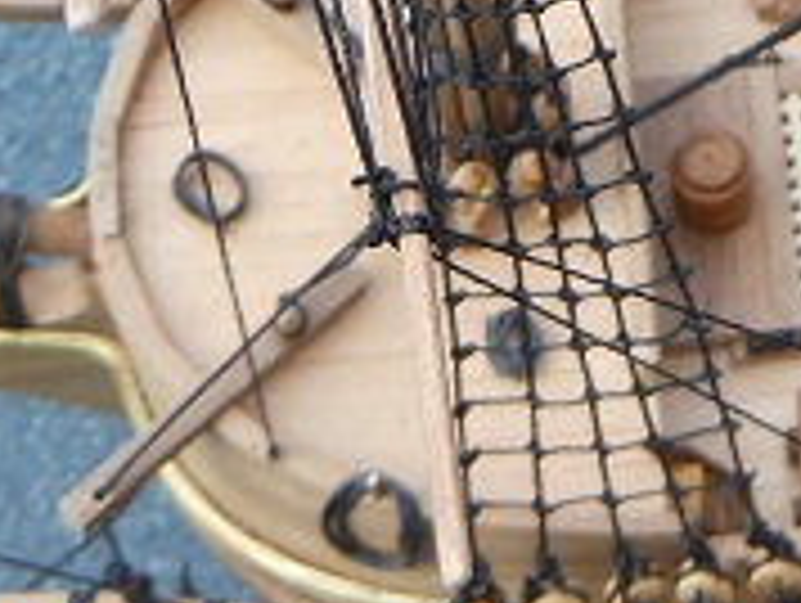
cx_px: 1575
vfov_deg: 7.4
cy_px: -328
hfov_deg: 9.4
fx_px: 4565
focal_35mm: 197
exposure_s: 1/125
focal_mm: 7.7
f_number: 3.8
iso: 80
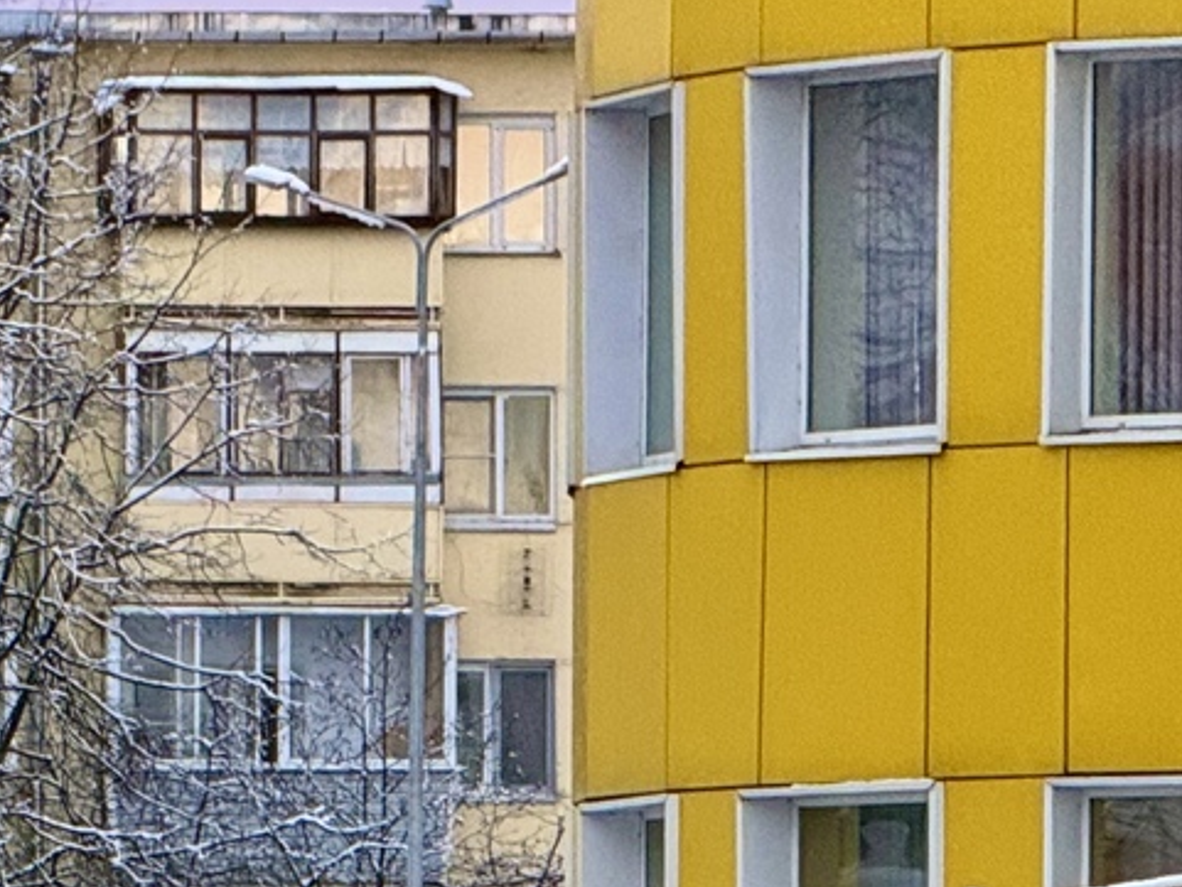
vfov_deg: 4.0
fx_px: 12774
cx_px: -307
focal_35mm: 374
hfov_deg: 5.3
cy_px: 1208
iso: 250
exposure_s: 1/87
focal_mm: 15.66
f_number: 2.8
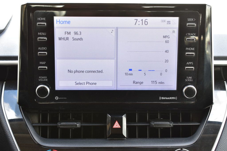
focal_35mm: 69
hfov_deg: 29.3
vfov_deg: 19.7
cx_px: 114
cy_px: 76
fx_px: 435
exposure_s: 1/40
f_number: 7.1
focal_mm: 46
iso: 400
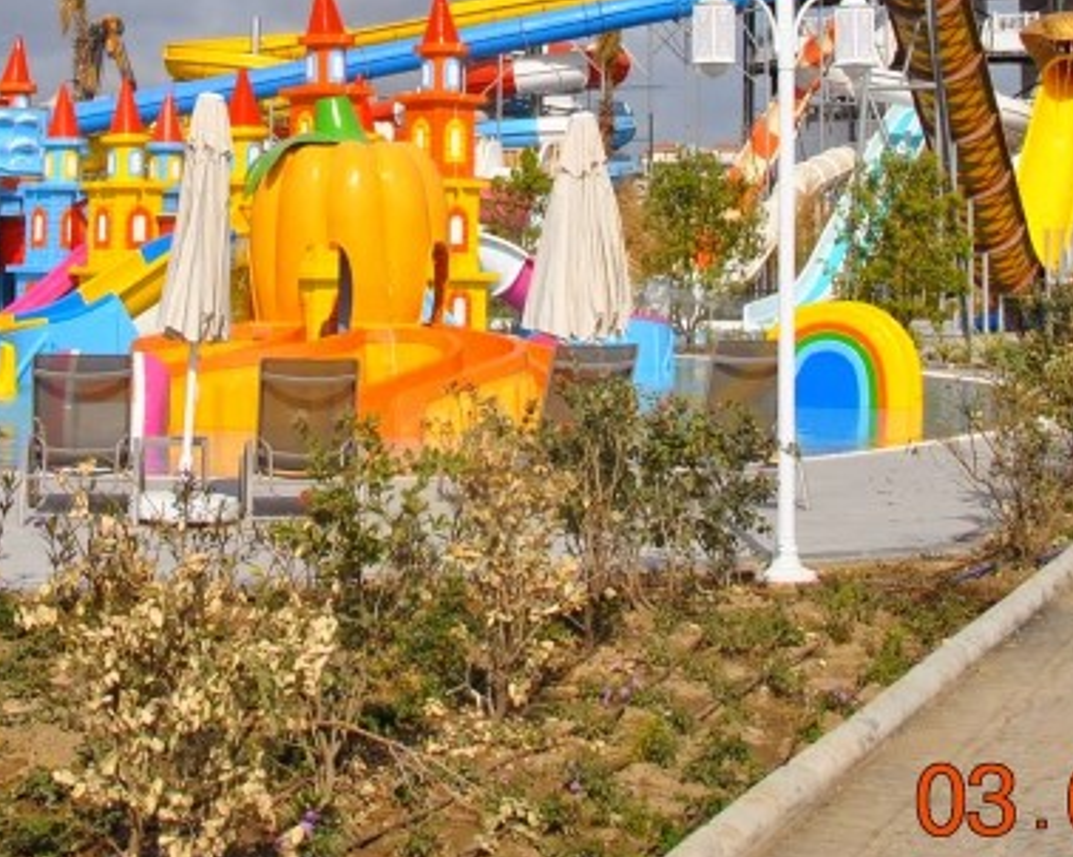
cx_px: 405
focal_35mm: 77
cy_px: -125
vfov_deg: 19.0
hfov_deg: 24.7
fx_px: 2444
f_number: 9
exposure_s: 1/320
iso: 100
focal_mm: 18
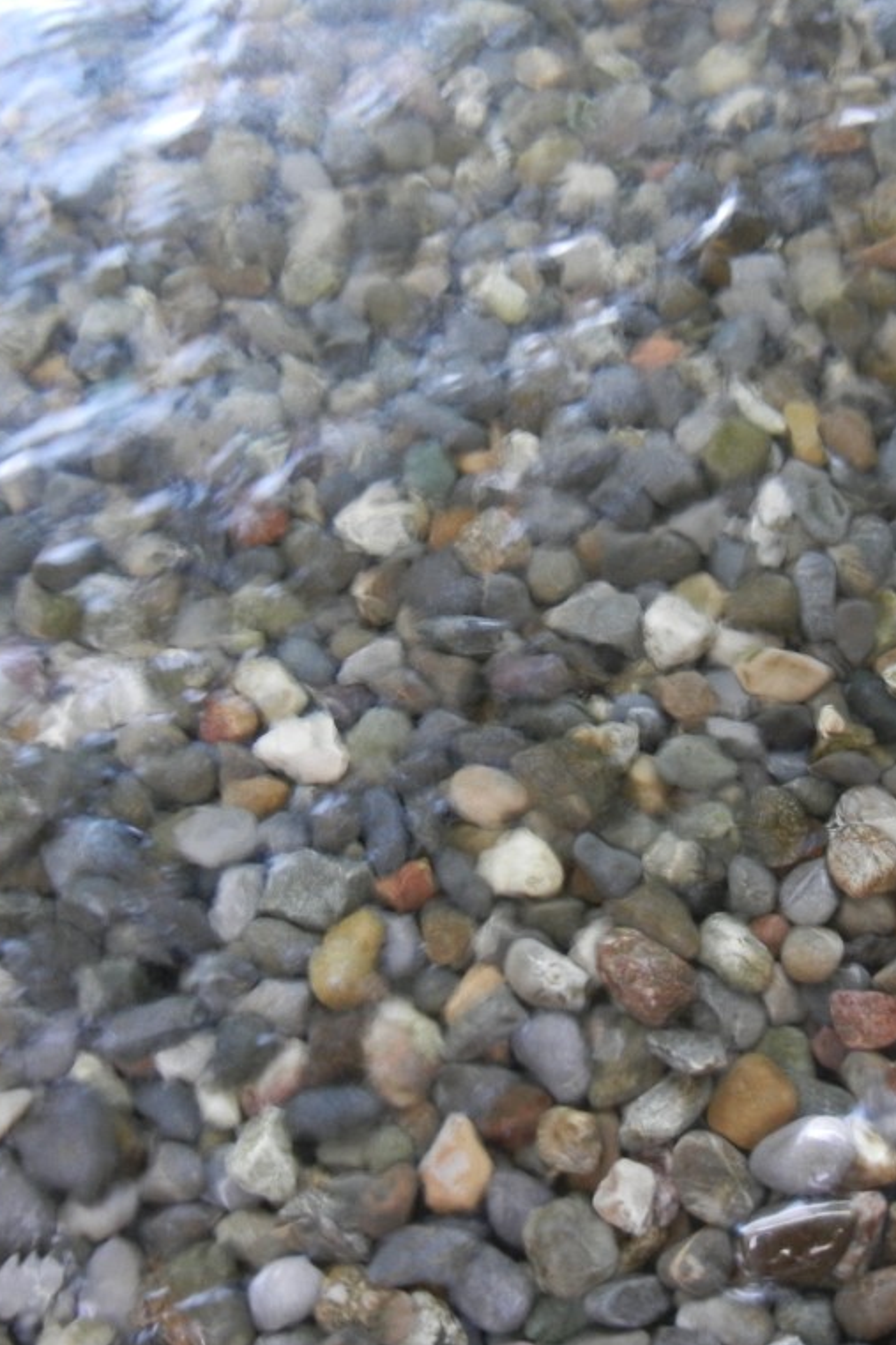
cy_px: 672
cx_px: 567
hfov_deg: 31.7
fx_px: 1569
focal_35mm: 42
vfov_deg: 46.4
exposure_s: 1/37
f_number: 3.5
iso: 400
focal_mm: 5.4
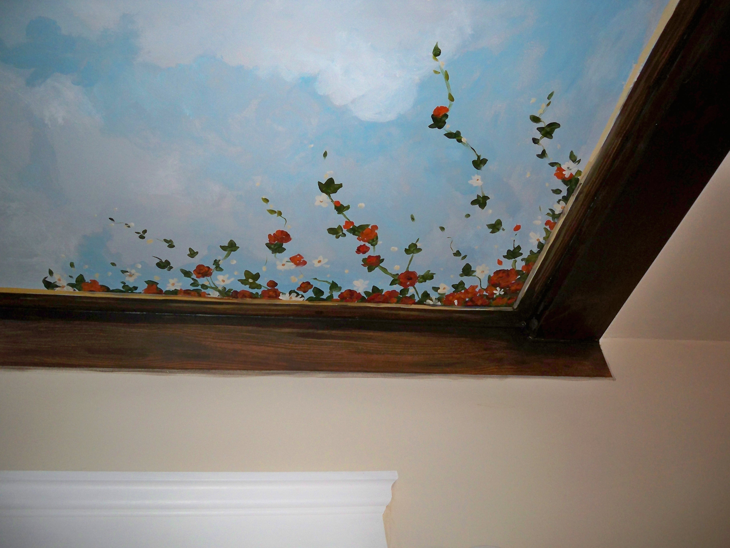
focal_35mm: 35
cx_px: 365
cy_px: 274
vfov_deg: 40.7
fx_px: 738
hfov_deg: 52.6
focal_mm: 6.3
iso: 200
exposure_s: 1/60
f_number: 3.1
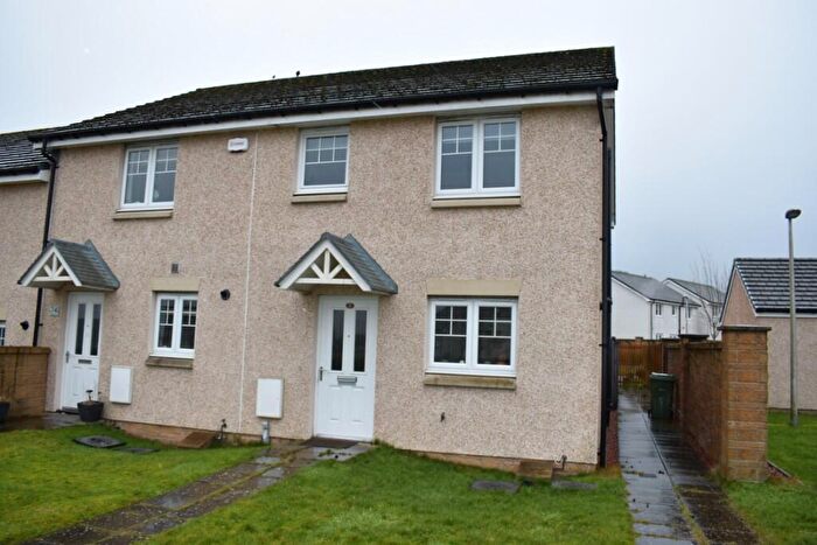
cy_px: 272
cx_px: 408
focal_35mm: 27
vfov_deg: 47.9
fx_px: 613
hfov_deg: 67.4
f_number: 5
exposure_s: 1/60
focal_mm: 18
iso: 100
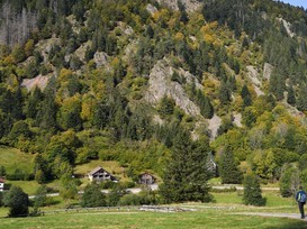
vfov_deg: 31.4
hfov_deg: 41.0
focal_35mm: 46
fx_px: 407
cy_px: 103
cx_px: 193
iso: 200
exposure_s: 1/640
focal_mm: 31
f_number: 8
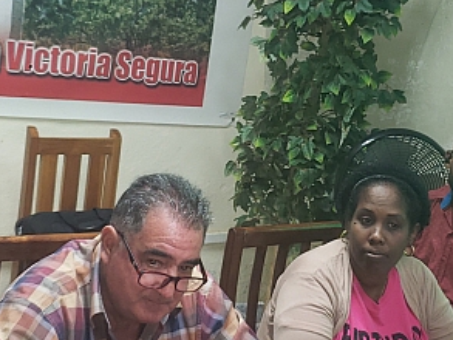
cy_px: 156
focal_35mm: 71
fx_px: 930
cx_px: 264
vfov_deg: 20.7
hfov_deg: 27.3
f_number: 1.5
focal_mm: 4.3
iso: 100
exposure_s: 1/30
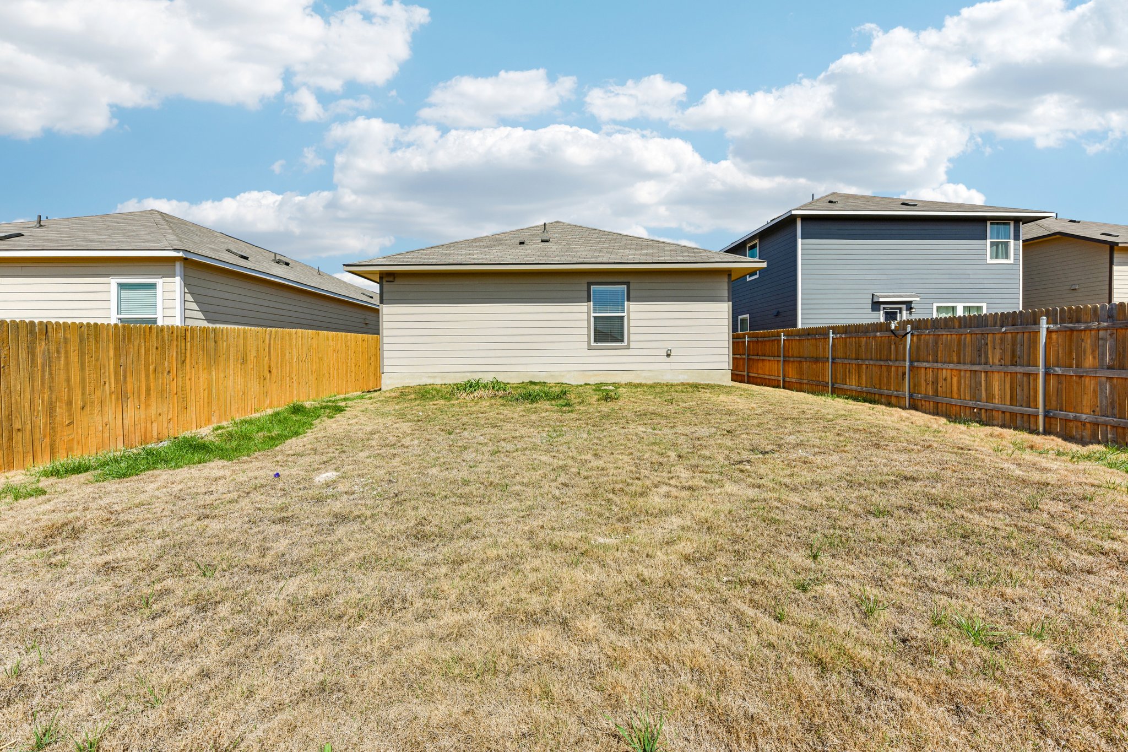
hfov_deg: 104.3
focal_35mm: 14
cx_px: 564
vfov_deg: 81.2
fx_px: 439
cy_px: 376
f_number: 8
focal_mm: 14
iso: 100
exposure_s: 1/400
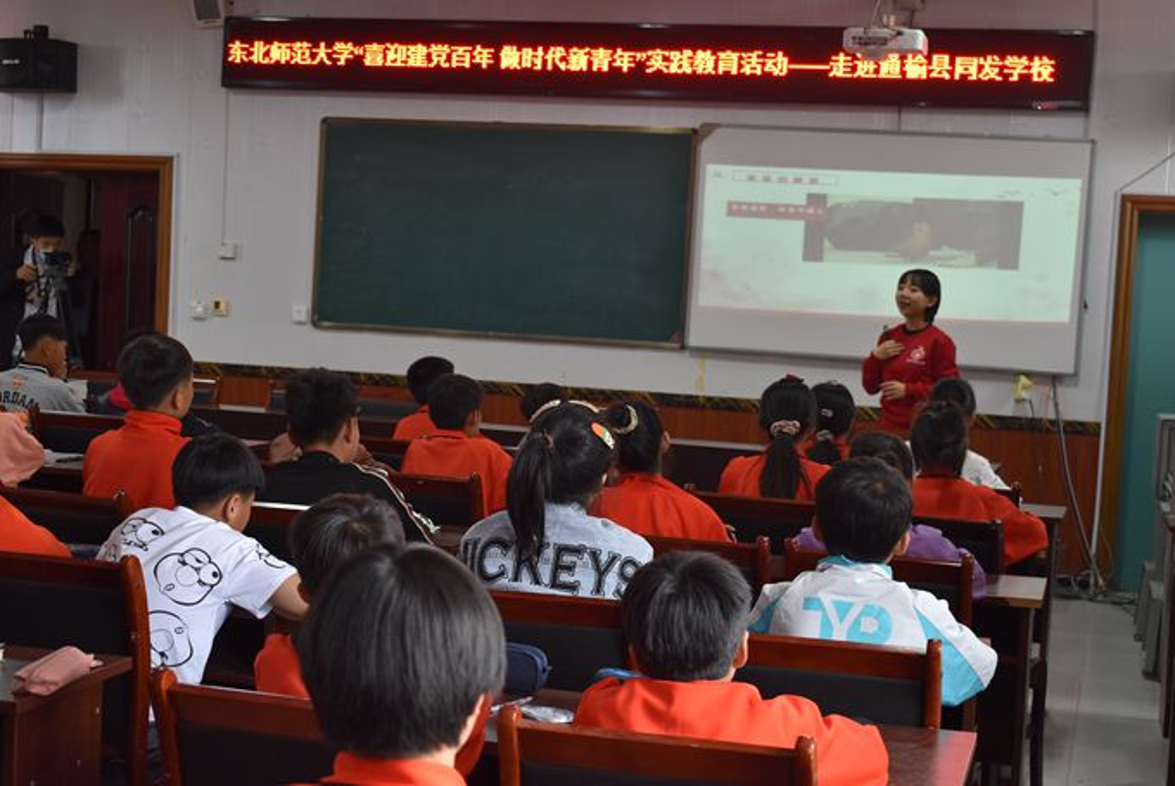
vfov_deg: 23.8
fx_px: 1862
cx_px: 588
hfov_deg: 35.0
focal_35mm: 57
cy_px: 393
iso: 500
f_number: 4.8
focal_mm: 38
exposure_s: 1/60
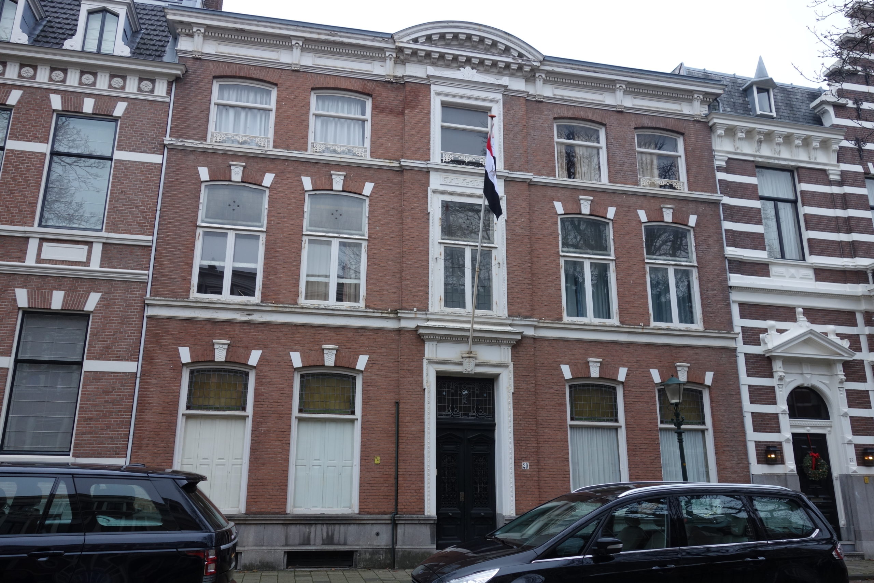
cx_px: 437
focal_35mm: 28
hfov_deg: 65.5
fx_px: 680
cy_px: 292
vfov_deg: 46.4
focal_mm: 10.4
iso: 200
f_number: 4.5
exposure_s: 1/80
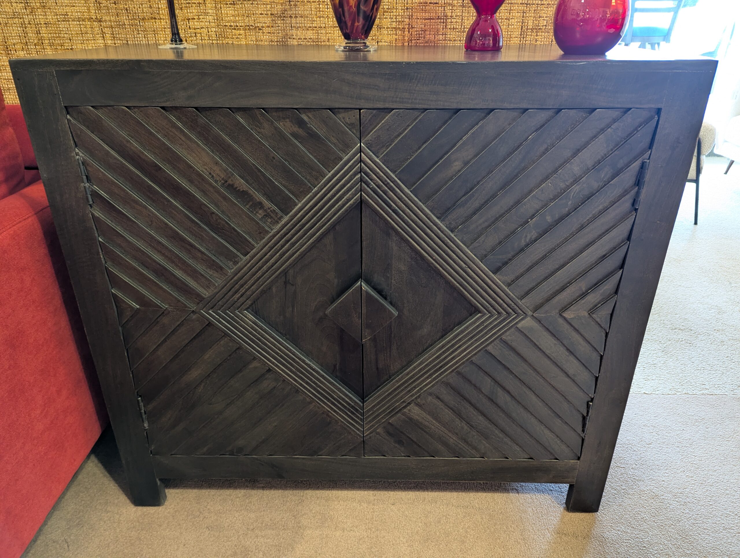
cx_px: 370
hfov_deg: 71.5
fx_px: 514
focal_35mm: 24
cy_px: 279
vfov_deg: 56.9
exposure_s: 1/40
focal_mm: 6.81
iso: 322
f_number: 1.85
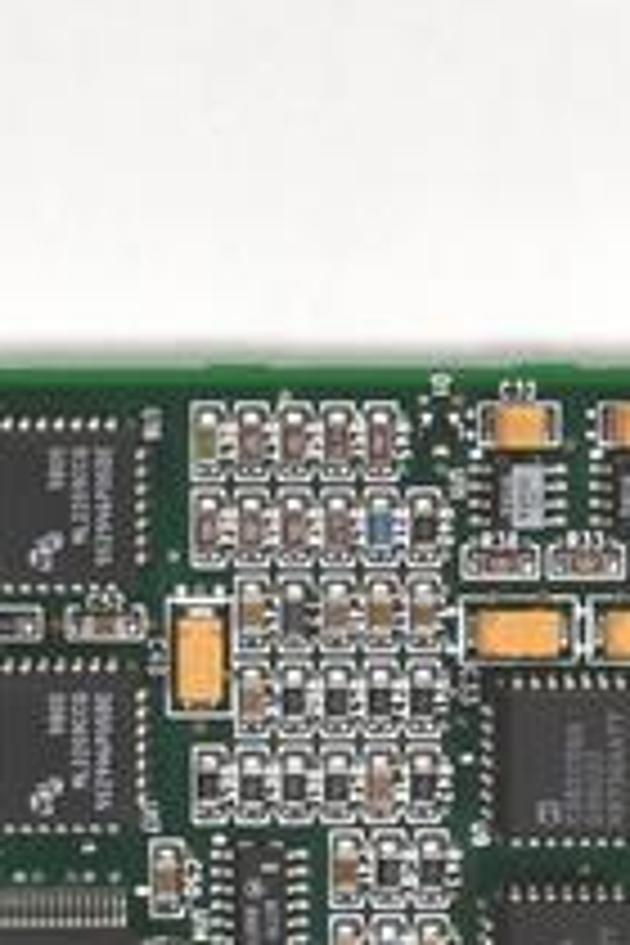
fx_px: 2021
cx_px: 410
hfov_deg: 17.7
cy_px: 855
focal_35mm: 77
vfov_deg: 25.5
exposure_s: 1/200
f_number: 14
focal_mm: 18
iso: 200
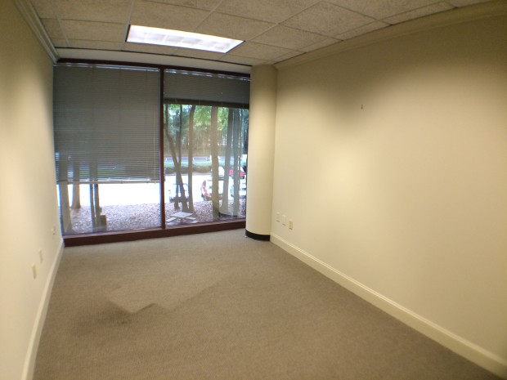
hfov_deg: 61.7
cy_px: 190
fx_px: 425
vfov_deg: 48.2
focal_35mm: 29
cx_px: 254
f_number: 2.2
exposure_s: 1/30
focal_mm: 4.15
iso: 125
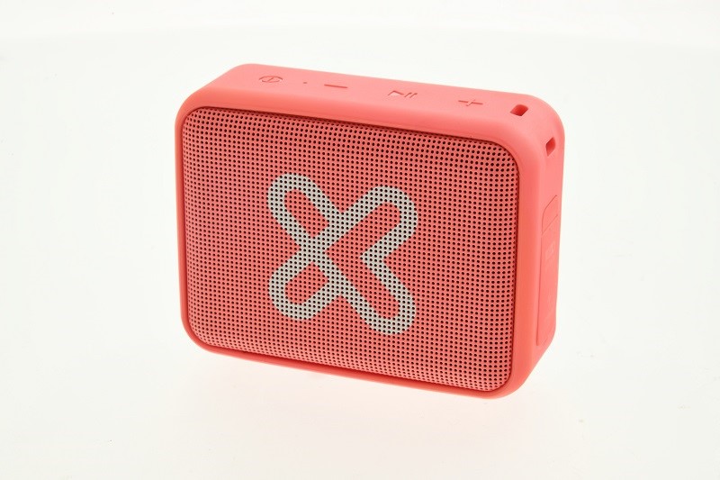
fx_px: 2399
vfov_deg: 11.4
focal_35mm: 120
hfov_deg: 17.1
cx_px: 360
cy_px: 240
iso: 64
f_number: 22
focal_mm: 120
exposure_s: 2
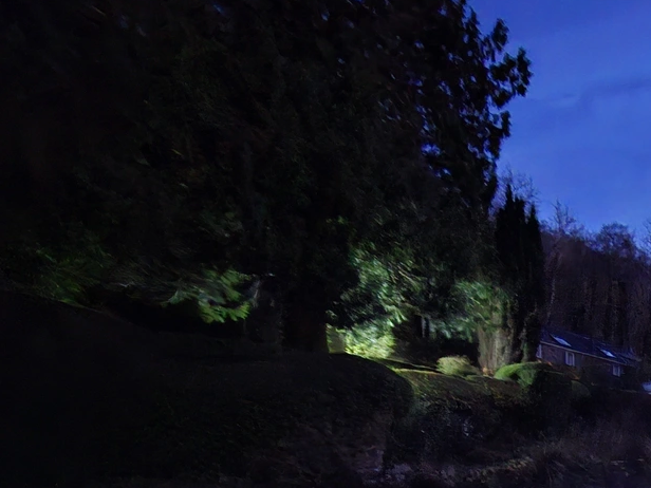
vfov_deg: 44.2
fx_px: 508
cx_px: 640
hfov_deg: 52.8
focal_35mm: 27
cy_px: 483
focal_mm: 1.74
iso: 800
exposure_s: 1/8
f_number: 2.2
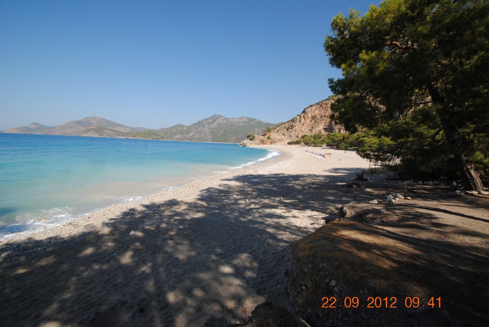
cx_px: 244
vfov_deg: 77.5
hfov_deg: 100.3
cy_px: 164
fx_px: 204
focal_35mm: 15
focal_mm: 10
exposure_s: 1/200
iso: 100
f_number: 9
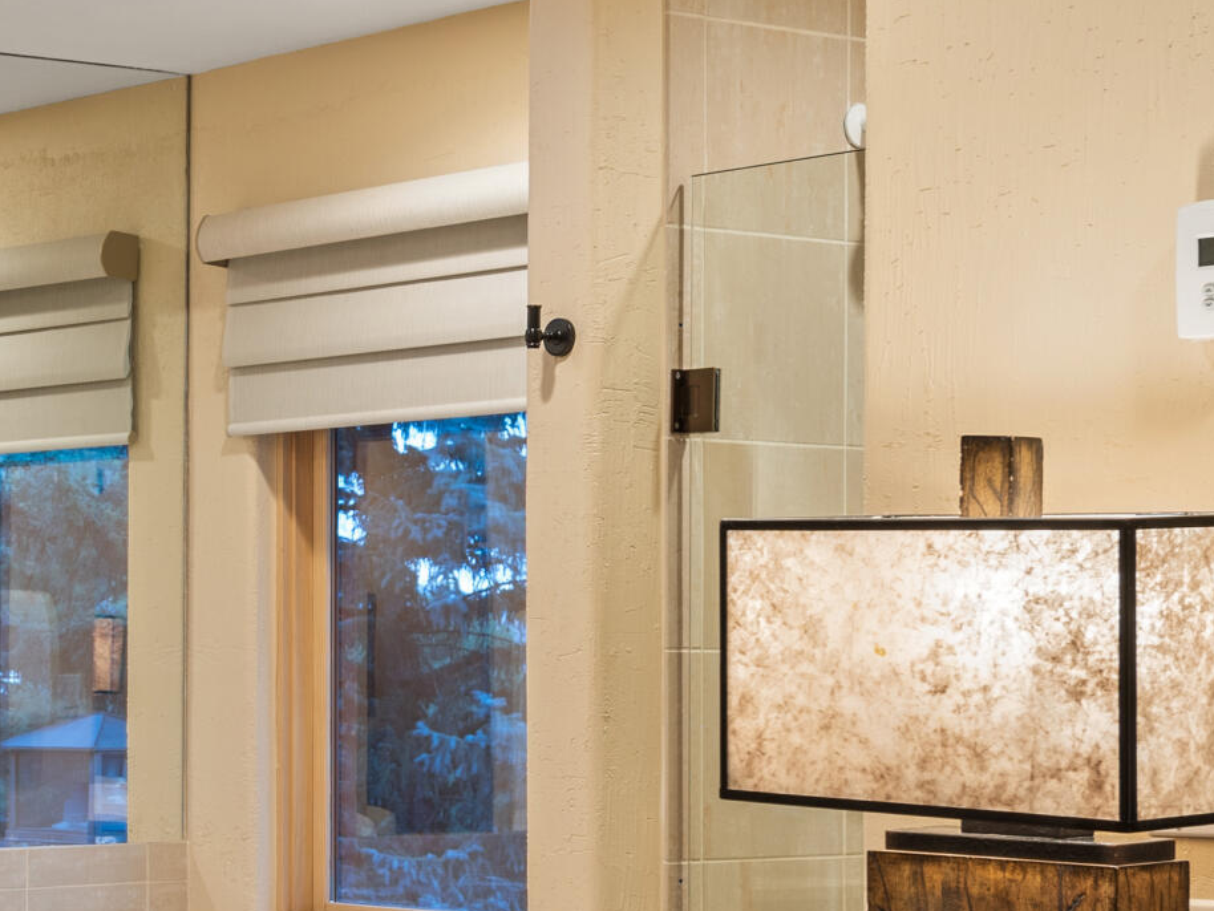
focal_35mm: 101
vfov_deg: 14.5
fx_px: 3543
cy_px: 772
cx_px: -155
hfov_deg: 18.6
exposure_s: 2
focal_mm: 32
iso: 100
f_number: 7.1
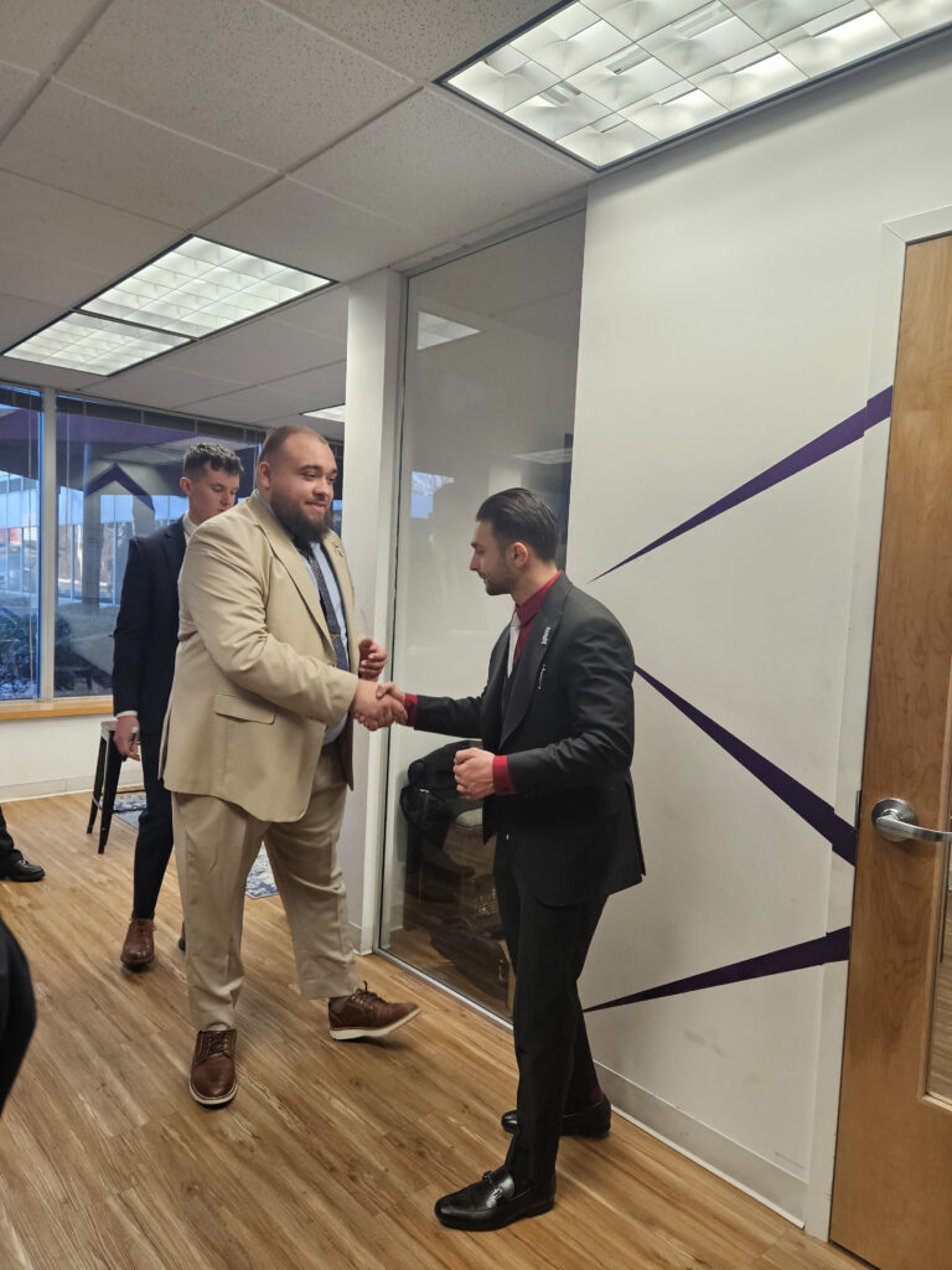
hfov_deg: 58.9
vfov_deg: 73.9
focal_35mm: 23
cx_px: 476
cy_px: 635
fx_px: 843
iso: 160
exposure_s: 1/120
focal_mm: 5.4
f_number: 1.8
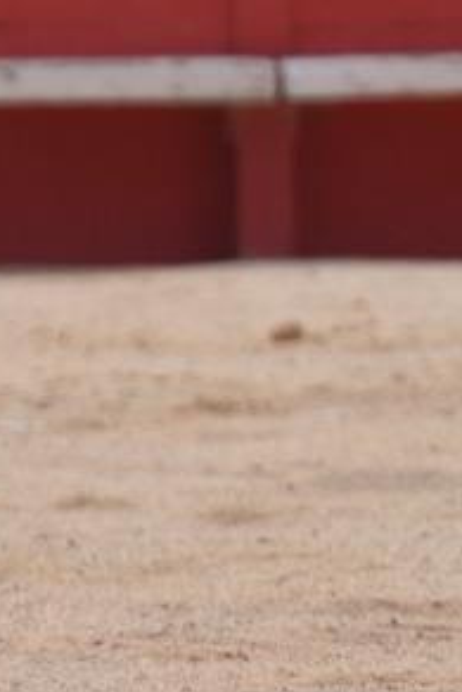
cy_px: -415
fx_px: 20245
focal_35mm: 1053
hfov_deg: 1.3
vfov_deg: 2.0
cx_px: -455
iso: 500
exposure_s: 1/1600
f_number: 5.6
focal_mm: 190
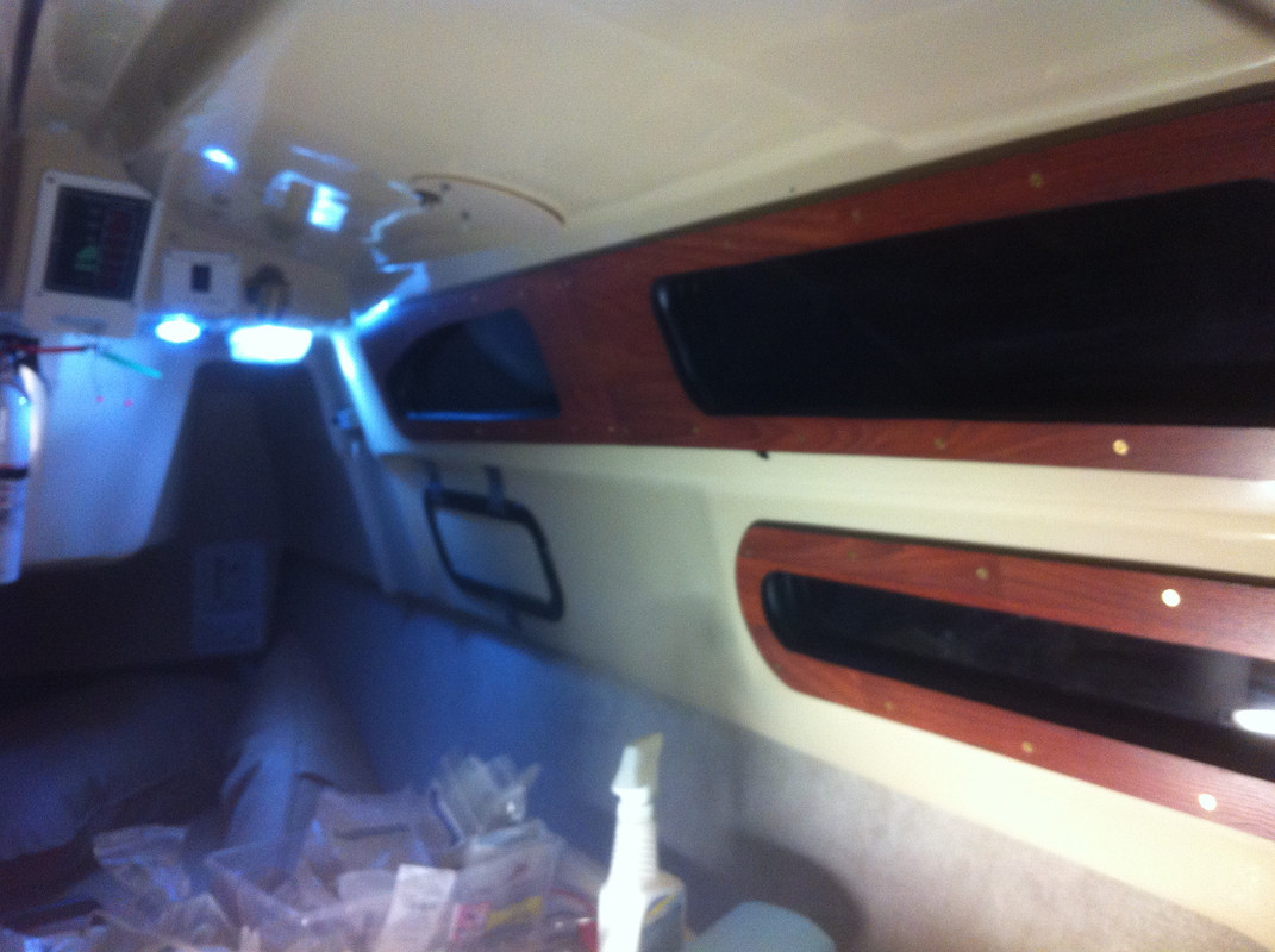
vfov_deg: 40.6
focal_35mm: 35
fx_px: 1287
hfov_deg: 52.7
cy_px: 476
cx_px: 638
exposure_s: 1/15
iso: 200
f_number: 2.8
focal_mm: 3.85
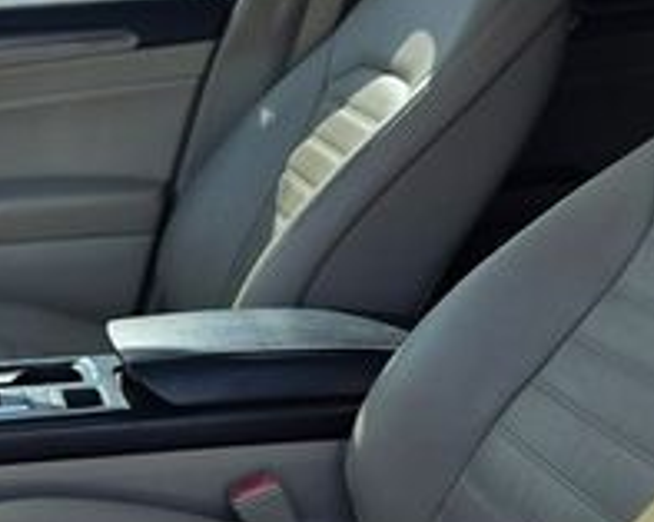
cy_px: 462
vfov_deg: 20.5
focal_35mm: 73
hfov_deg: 24.2
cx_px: -90
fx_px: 1411
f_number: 1.7
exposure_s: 1/2352
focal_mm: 6.3
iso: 80
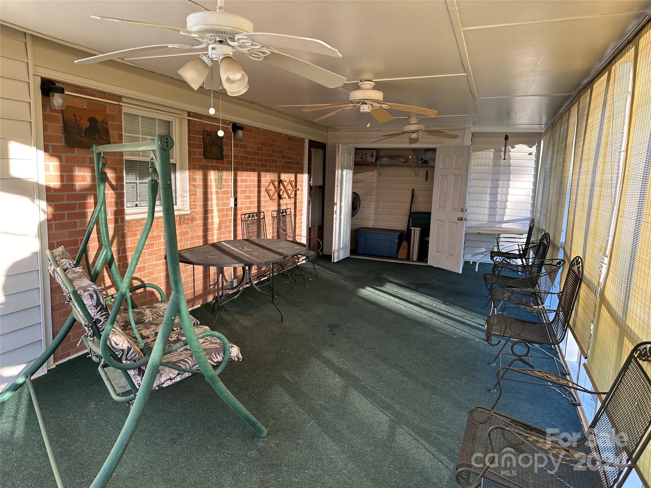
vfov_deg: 56.8
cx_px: 326
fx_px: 451
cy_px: 244
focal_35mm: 24
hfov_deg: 71.6
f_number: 1.78
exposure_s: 1/121
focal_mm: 6.86
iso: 64
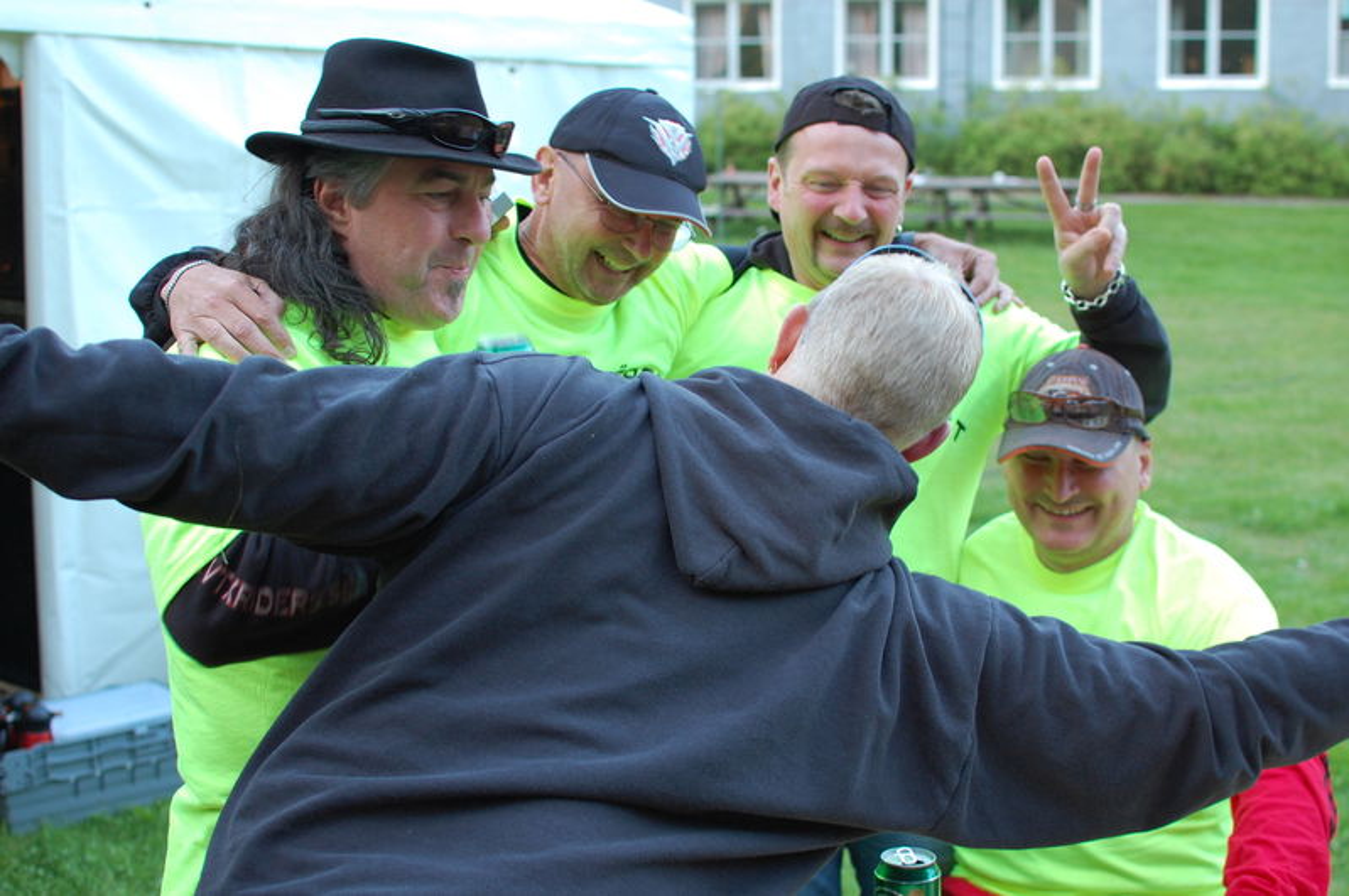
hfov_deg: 37.9
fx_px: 1965
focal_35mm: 52
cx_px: 674
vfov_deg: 25.7
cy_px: 448
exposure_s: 1/40
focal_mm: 35
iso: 400
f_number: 3.2
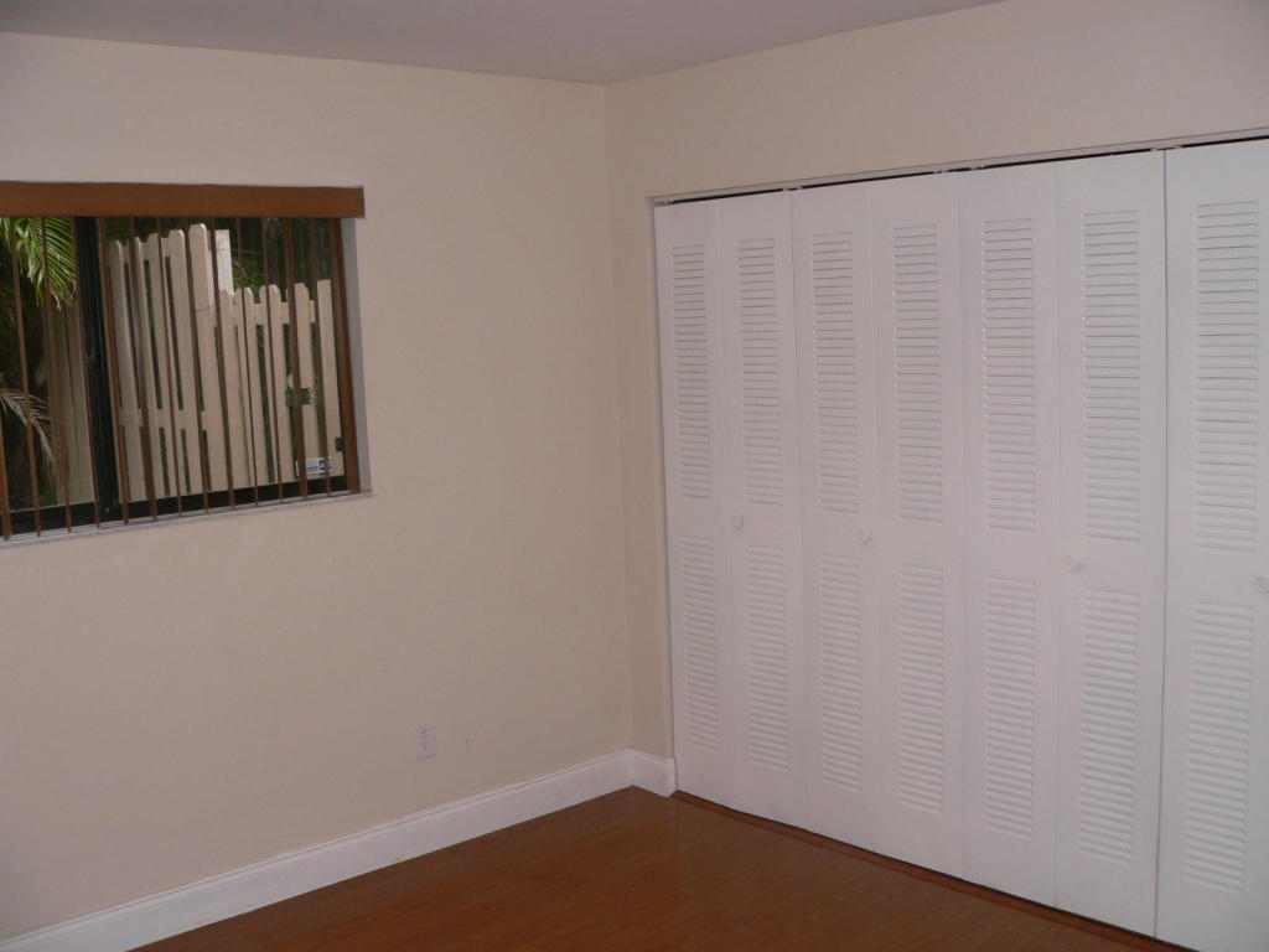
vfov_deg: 39.7
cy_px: 476
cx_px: 634
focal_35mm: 36
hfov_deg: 51.4
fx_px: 1320
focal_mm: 6
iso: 100
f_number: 3.3
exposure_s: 1/60
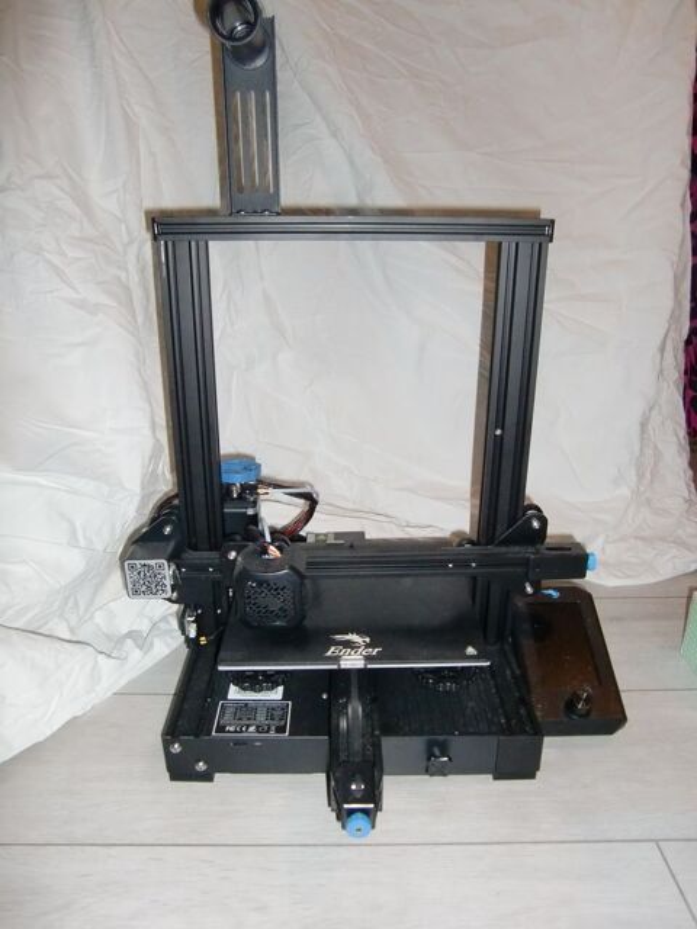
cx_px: 348
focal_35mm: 28
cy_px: 464
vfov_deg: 63.4
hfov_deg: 49.7
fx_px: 752
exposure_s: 1/60
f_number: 2.6
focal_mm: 4.9
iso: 400
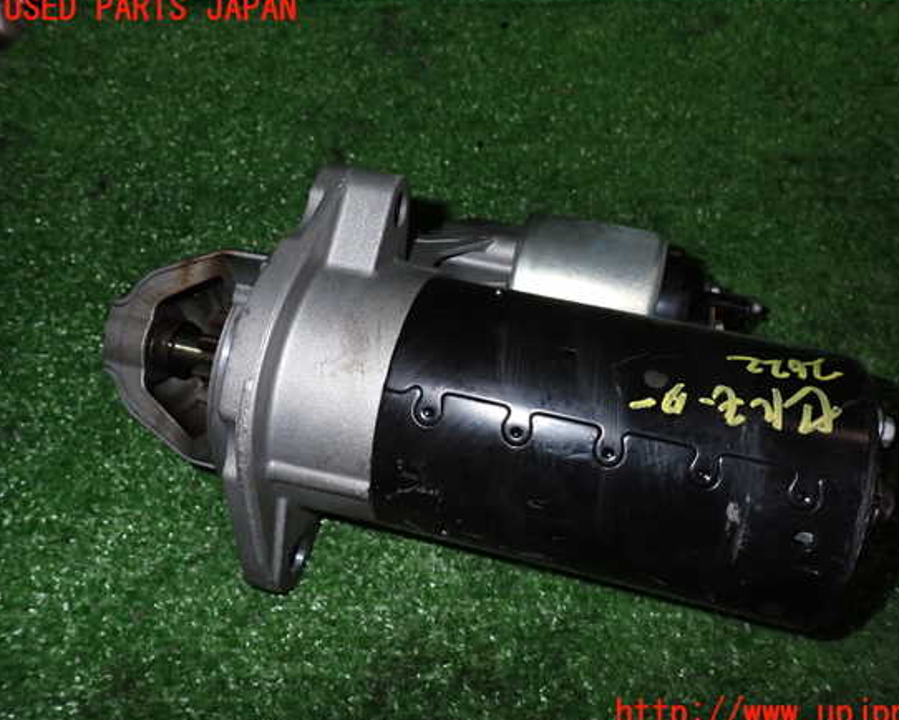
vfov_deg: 53.2
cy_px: 362
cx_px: 493
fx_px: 719
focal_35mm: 27
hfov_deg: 63.9
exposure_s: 1/100
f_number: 8
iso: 400
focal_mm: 4.5
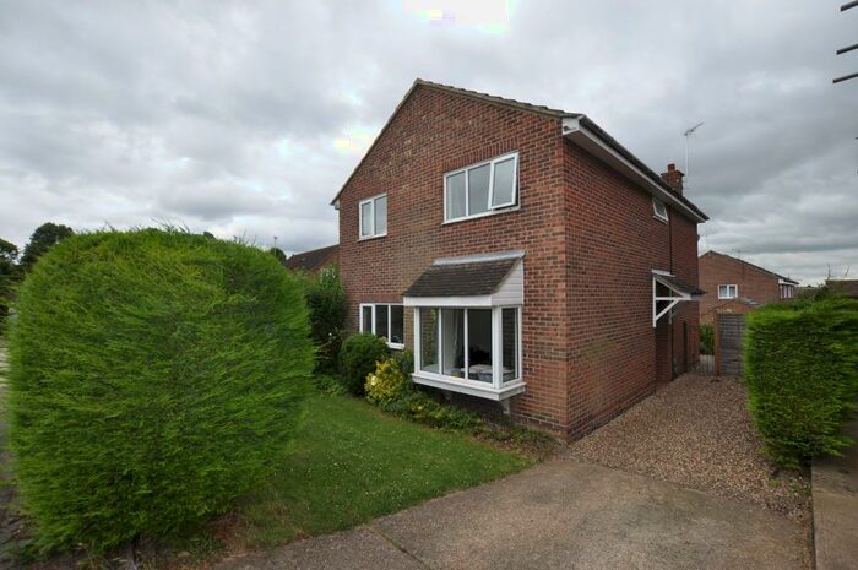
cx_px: 429
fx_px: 357
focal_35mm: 15
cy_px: 285
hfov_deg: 100.5
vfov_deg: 77.2
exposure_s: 1/200
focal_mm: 10
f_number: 8
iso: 200
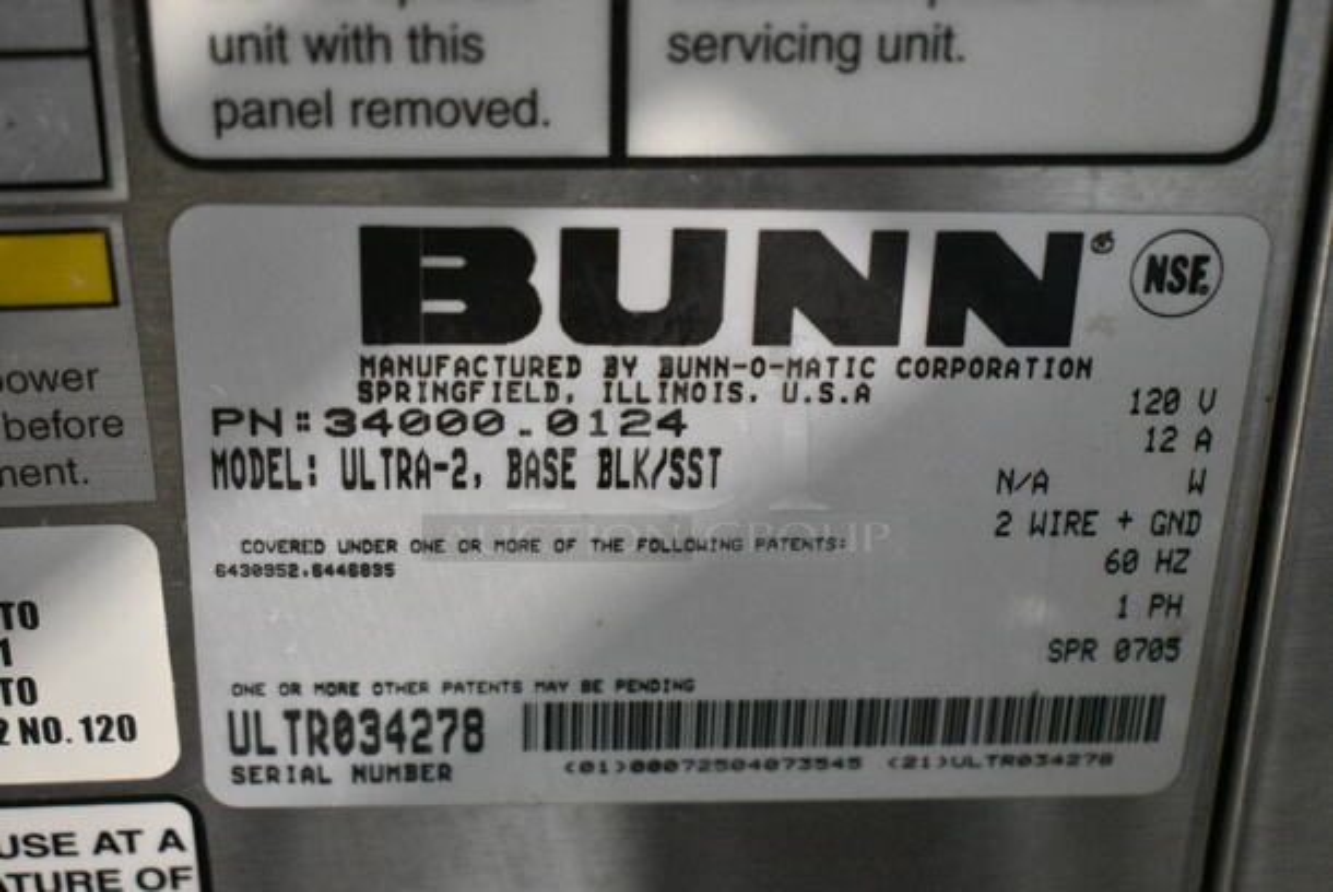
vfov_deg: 22.7
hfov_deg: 33.4
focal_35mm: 60
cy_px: 446
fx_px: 2224
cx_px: 666
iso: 6400
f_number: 5.6
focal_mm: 40
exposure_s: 1/125
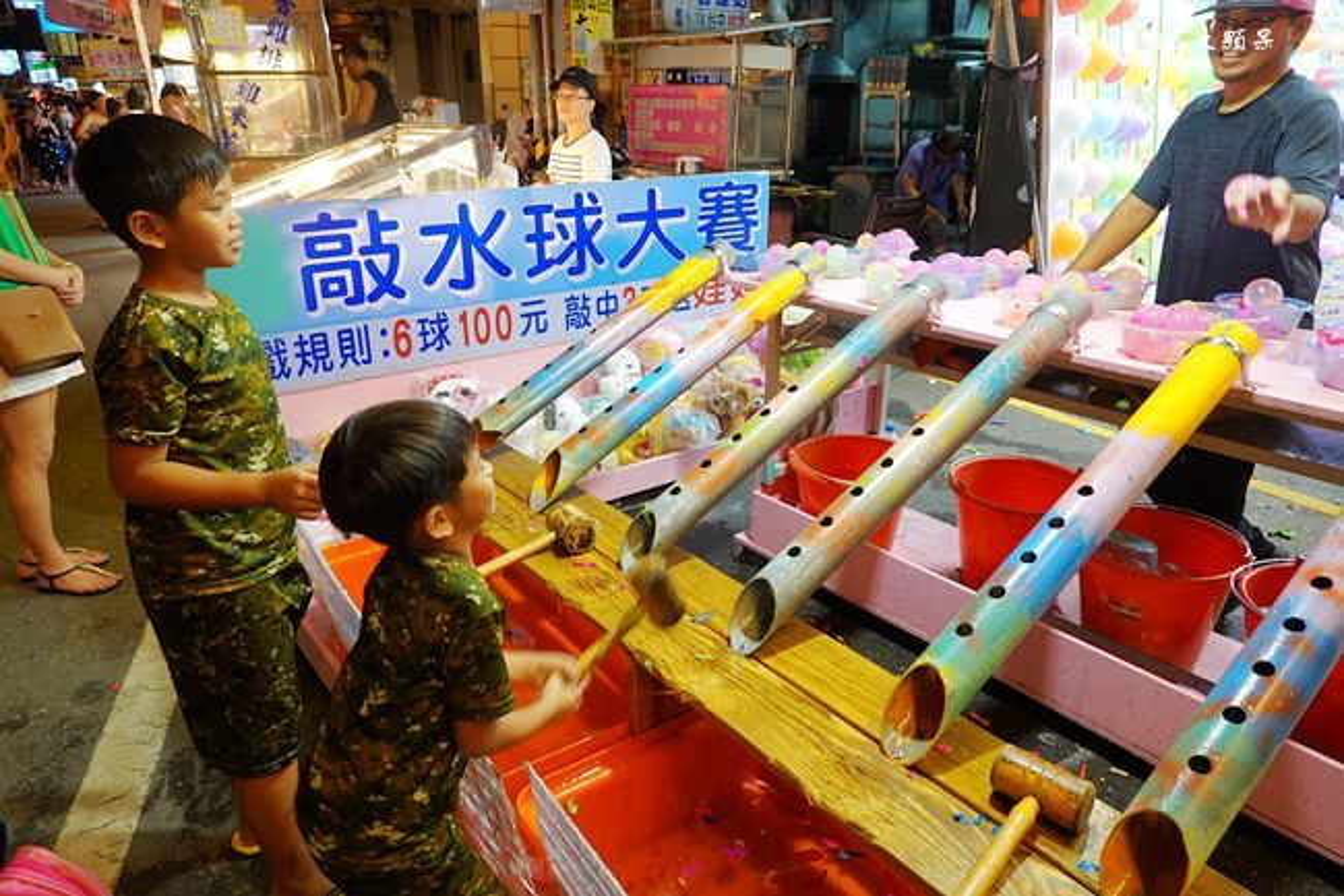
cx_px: 672
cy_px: 448
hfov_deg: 73.8
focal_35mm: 24
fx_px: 896
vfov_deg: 53.1
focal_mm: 9
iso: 200
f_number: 2.8
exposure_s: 1/30
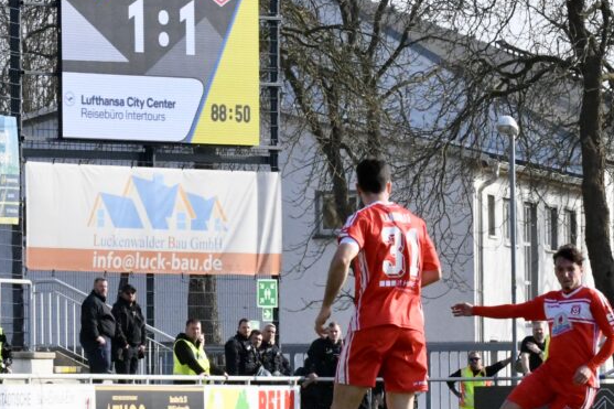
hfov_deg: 10.0
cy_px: 295
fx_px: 3512
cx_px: 252
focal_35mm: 206
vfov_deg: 6.7
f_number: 22
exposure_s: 1/1600
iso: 8000
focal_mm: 112
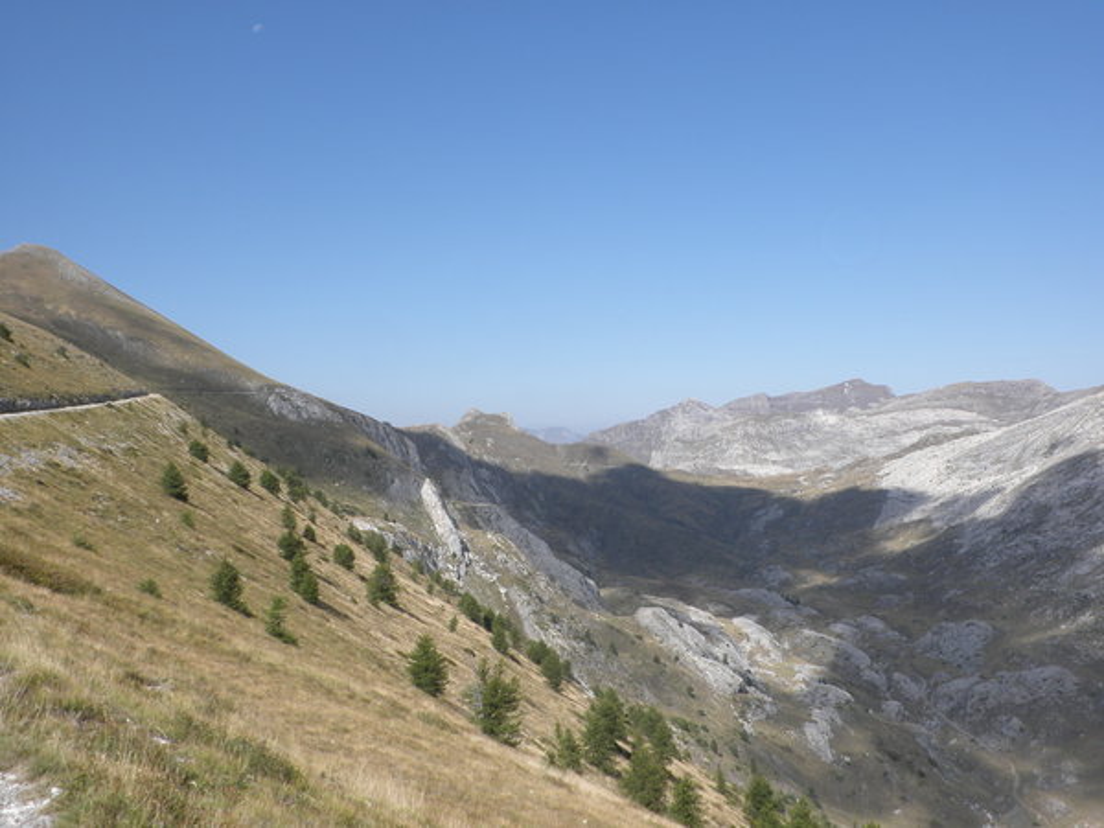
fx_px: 1148
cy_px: 414
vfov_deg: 39.7
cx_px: 552
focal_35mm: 36
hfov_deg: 51.4
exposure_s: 1/320
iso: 64
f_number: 5.6
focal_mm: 6.3
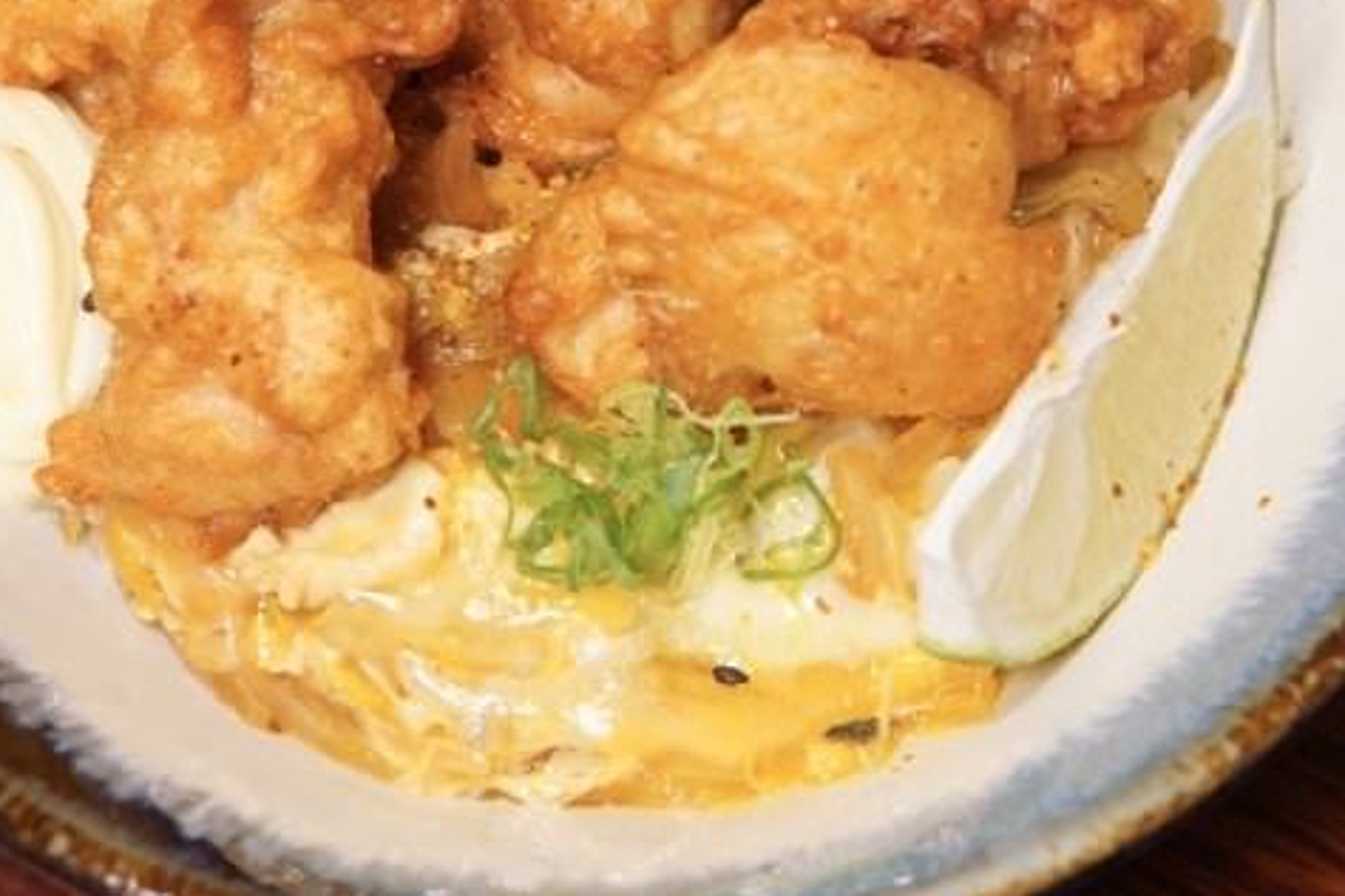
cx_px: 633
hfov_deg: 21.5
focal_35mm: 95
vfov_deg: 14.2
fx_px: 3549
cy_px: 20
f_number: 4
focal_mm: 30
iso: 800
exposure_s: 1/60
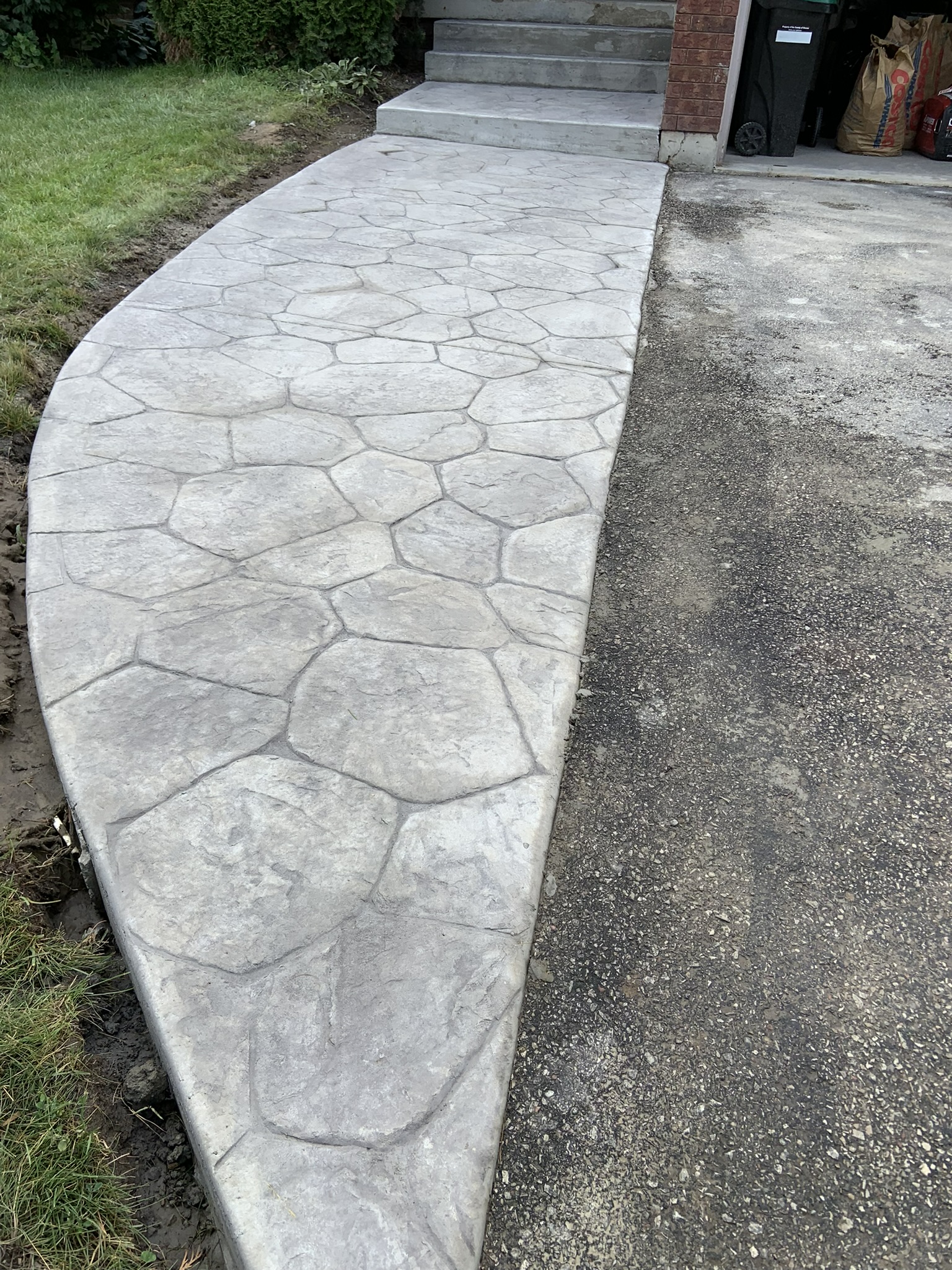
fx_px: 953
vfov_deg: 67.3
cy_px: 635
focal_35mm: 26
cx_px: 476
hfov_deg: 53.1
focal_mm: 4.25
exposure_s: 1/754
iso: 25
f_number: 1.8
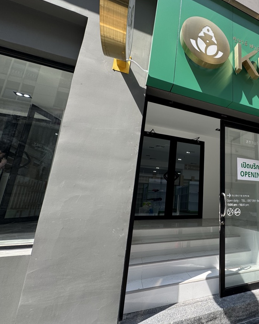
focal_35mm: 19
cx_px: 218
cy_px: 159
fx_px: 182
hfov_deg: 62.9
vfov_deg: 83.3
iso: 40
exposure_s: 1/281
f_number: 2.2
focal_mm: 2.22
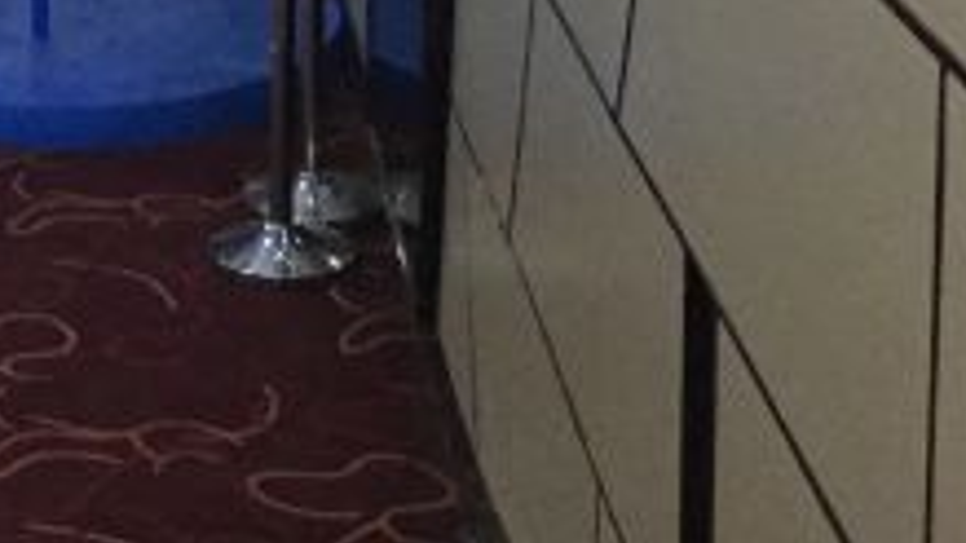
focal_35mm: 101
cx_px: -95
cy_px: -380
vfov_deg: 11.3
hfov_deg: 20.2
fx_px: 2586
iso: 320
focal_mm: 4.15
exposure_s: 1/17
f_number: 2.2
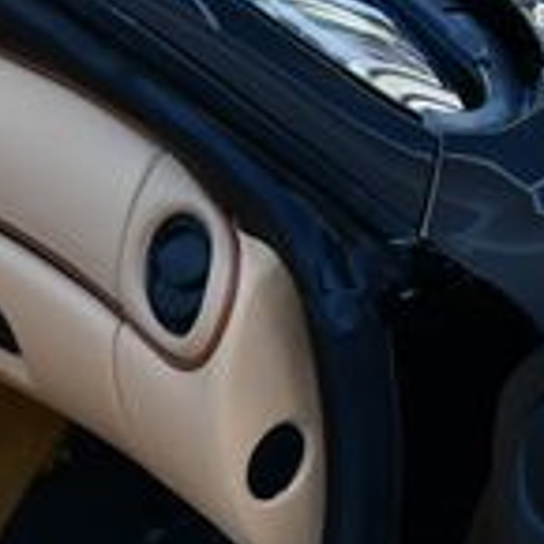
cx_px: -608
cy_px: 521
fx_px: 2400
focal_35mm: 135
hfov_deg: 11.4
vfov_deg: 12.8
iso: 280
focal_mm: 18
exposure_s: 1/250
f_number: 5.6
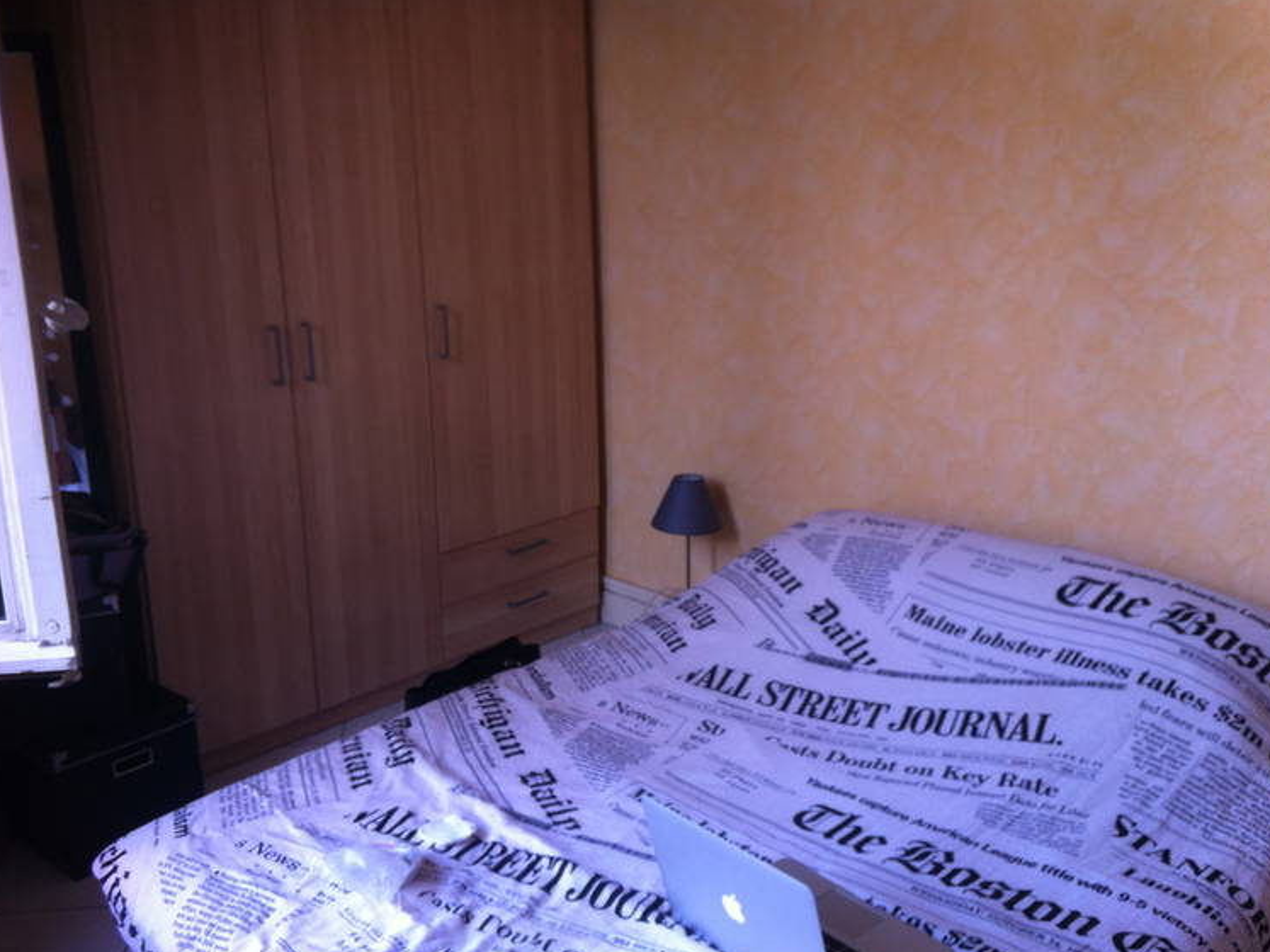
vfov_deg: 38.6
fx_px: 1357
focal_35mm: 37
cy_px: 498
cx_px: 632
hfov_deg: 50.1
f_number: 2.8
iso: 80
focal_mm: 3.85
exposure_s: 1/40
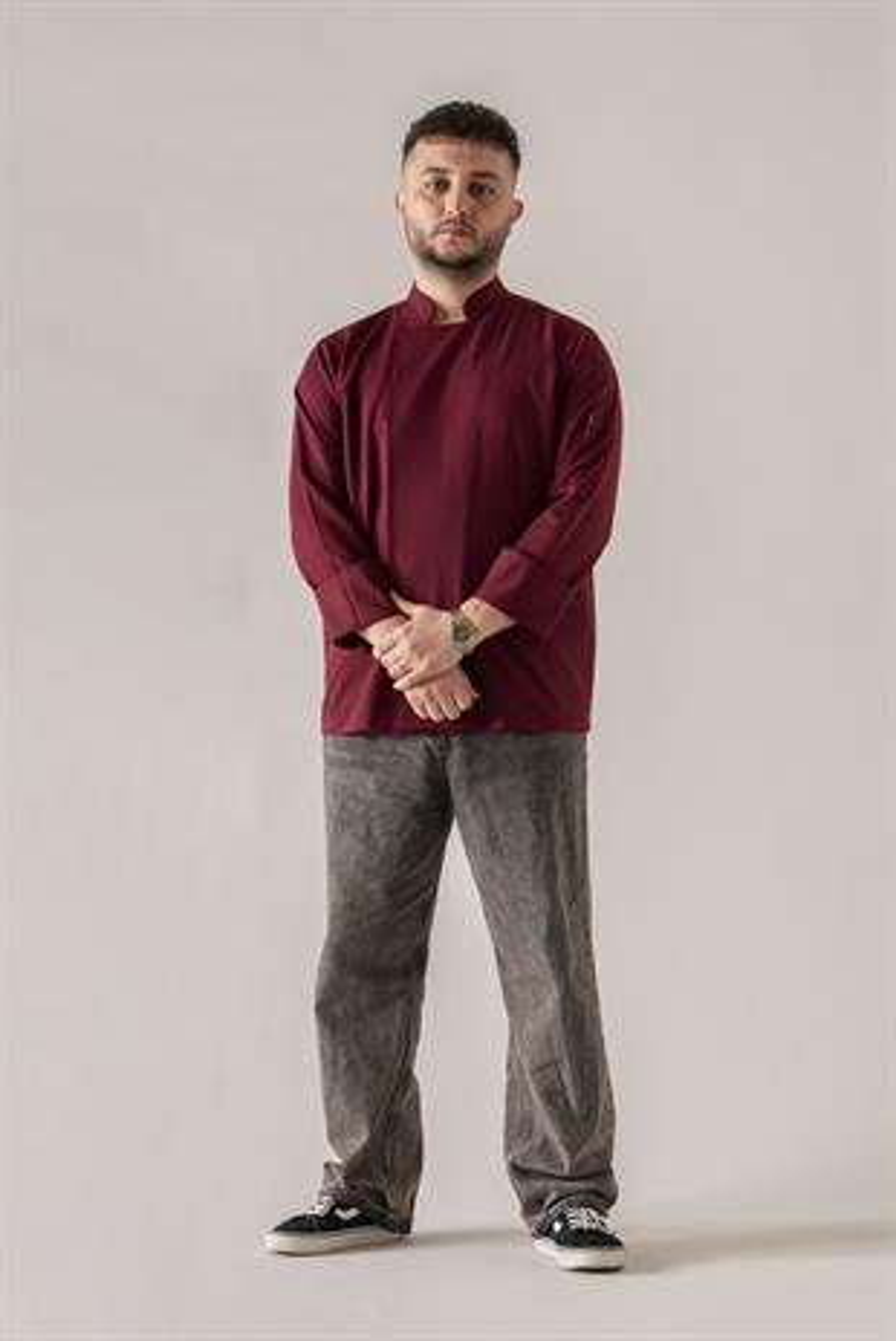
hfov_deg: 12.3
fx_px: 4175
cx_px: 448
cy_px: 670
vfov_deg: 18.2
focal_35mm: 112
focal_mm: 112
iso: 400
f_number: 11
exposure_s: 1/160
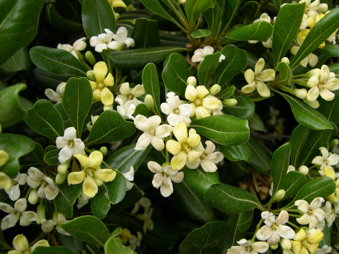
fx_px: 372
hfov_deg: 49.0
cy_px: 127
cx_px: 170
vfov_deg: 37.7
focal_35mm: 38
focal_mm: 8
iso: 100
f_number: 2.8
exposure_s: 1/357
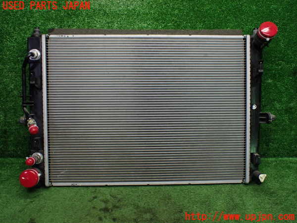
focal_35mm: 30
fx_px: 257
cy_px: 112
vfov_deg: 46.8
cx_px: 148
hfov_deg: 60.0
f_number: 2.3
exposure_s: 1/125
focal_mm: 5.4
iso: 400
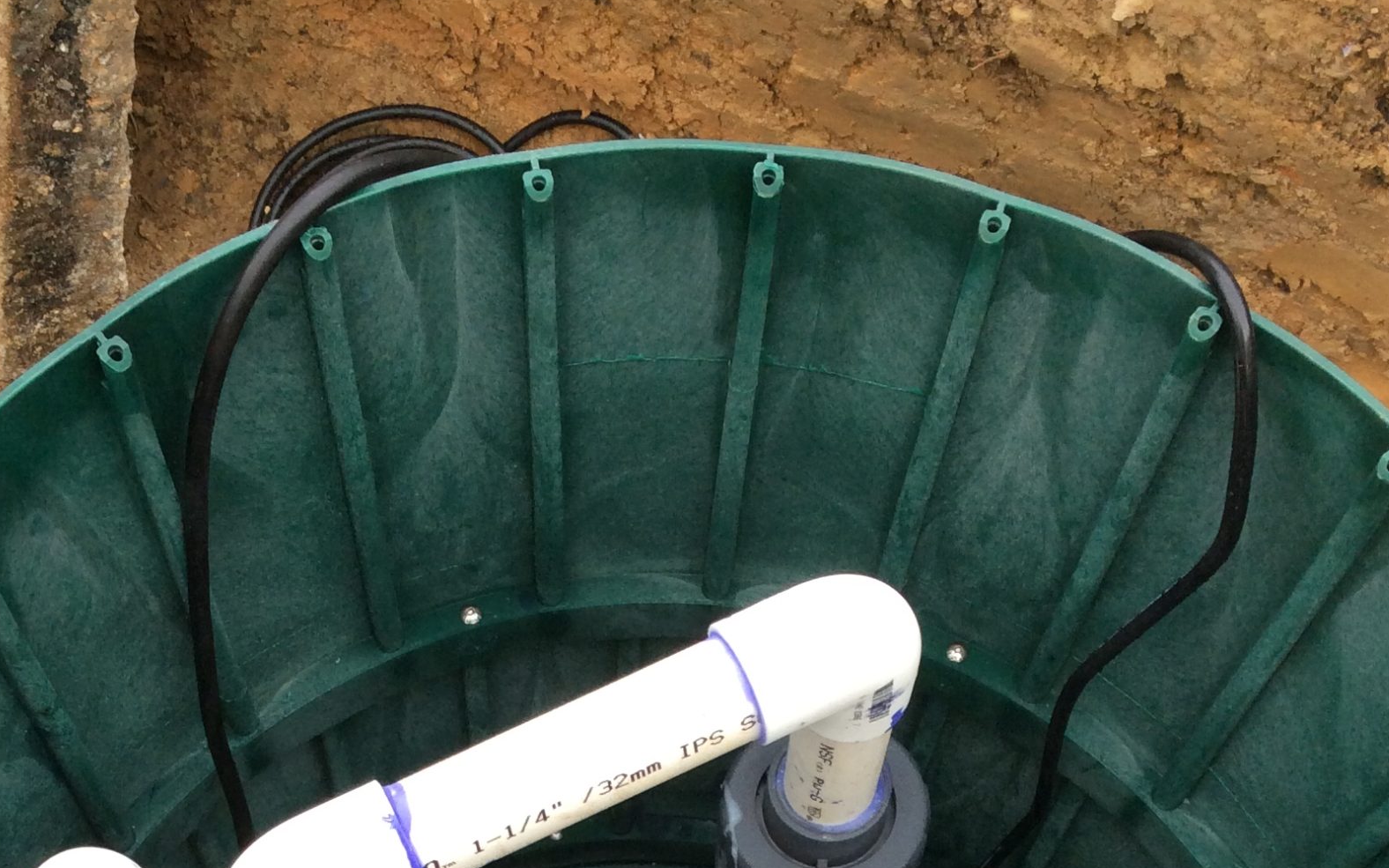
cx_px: 609
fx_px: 2082
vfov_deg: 22.0
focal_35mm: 55
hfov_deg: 36.8
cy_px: 1006
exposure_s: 1/120
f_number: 2.4
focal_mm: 3.3
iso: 50
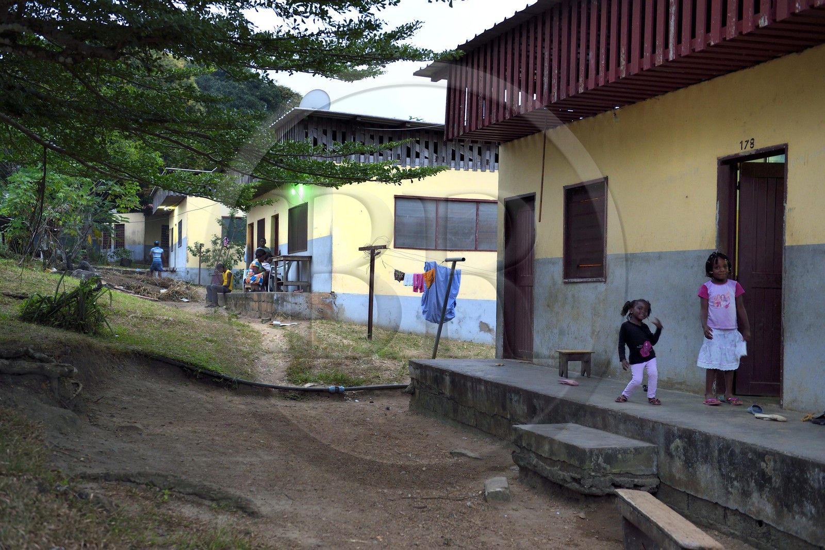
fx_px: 916
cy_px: 275
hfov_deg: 48.5
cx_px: 412
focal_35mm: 40
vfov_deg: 33.4
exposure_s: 1/25
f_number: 3.5
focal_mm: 40
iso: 1250
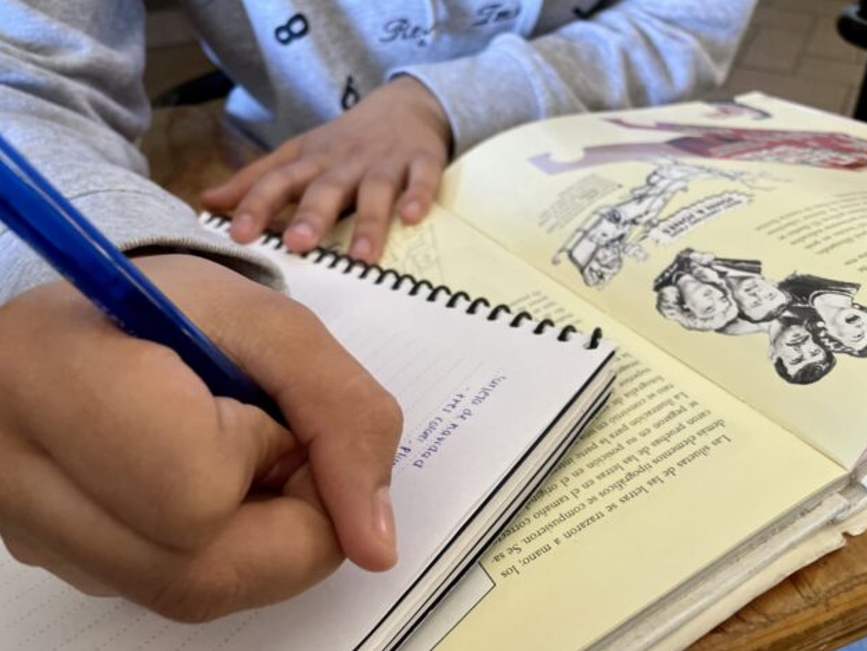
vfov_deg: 51.4
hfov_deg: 65.3
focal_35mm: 27
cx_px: 421
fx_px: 677
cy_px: 320
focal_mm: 4.2
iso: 320
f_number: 1.6
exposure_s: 1/60
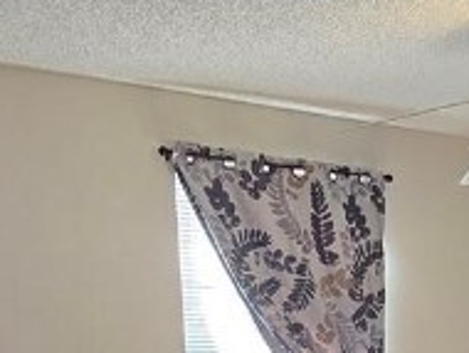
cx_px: 405
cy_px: 597
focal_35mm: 70
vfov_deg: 17.7
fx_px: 950
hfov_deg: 27.0
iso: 160
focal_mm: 2.2
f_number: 2.2
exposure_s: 1/60
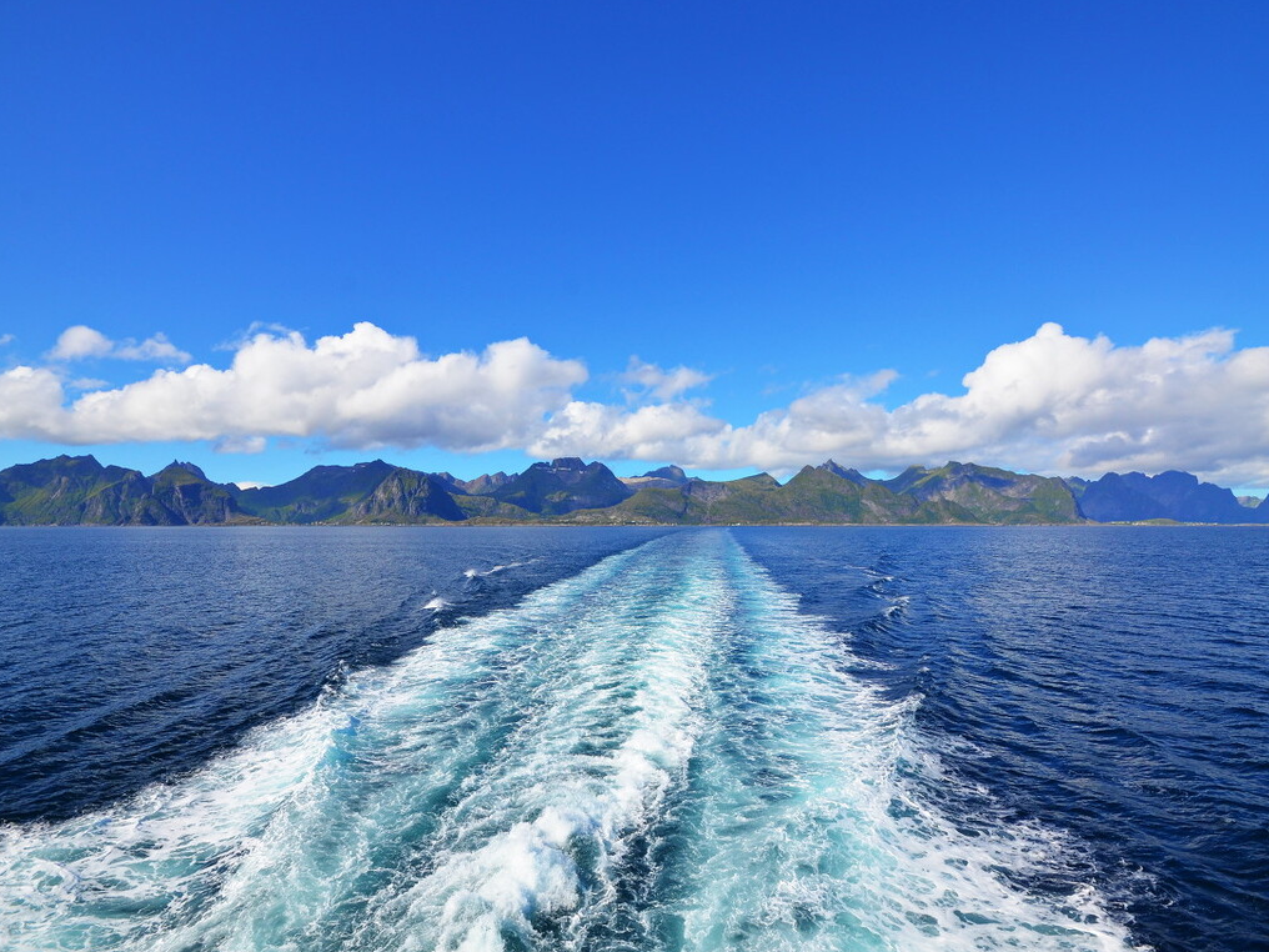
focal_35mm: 17
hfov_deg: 91.0
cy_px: 470
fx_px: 623
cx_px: 621
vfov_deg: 74.7
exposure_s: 1/400
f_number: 10
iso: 200
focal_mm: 10
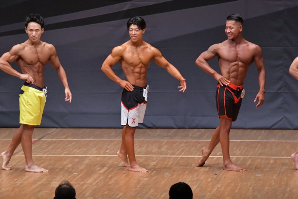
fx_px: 2110
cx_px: 149
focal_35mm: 255
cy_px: 100
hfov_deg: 8.1
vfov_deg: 5.4
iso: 6400
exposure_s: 1/400
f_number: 5.6
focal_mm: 170
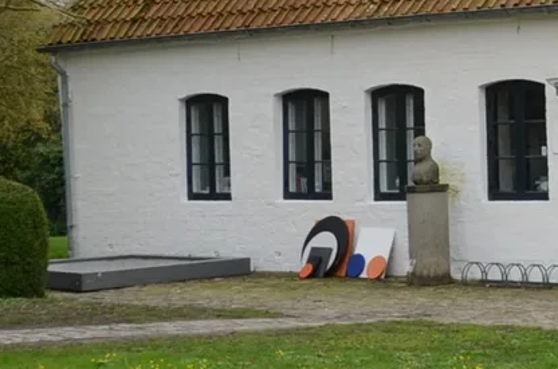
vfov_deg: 10.6
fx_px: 1963
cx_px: 785
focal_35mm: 127
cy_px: -26
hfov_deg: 15.2
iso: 160
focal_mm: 22
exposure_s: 1/250
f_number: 6.3
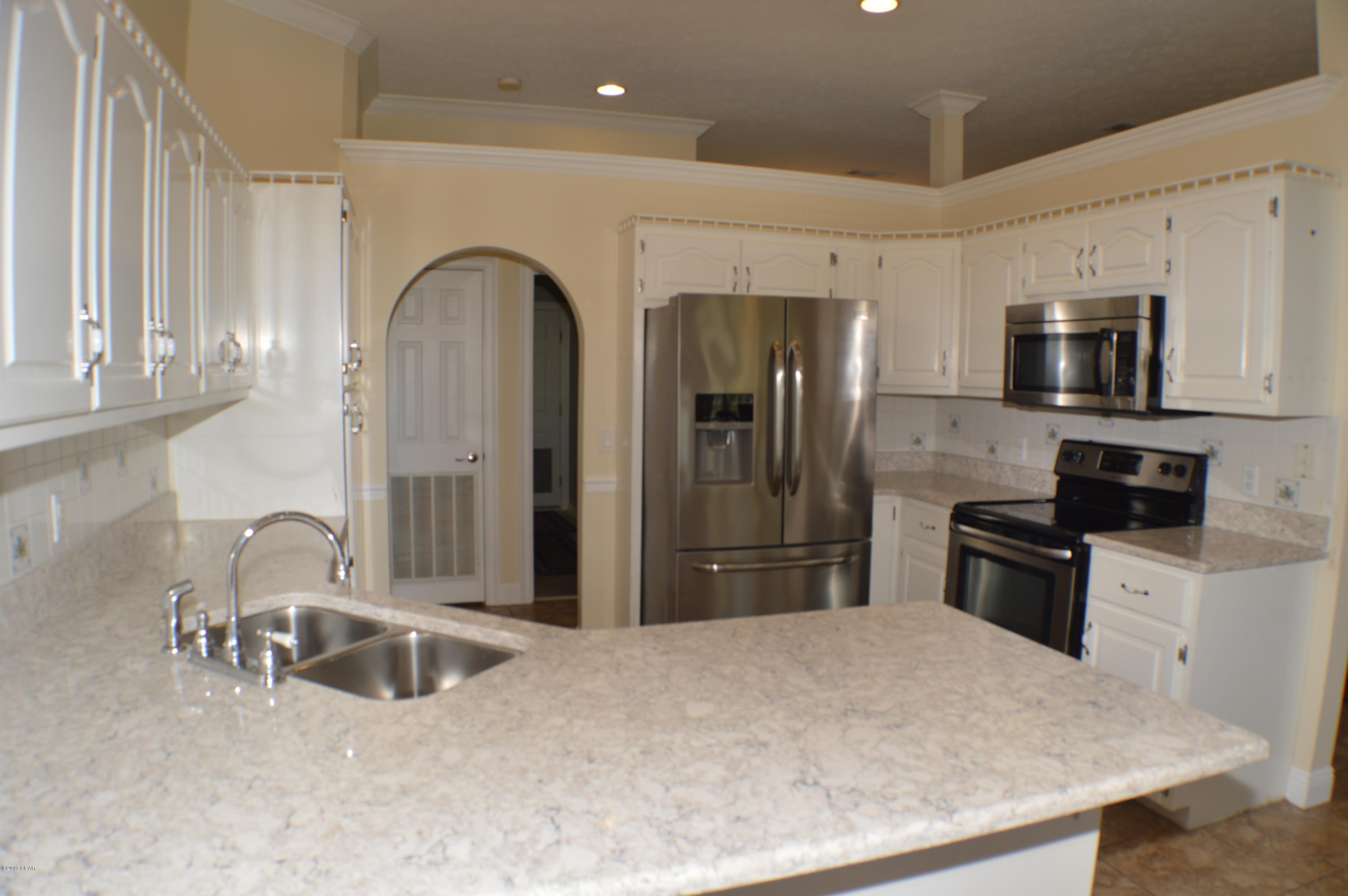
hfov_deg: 67.4
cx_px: 674
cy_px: 448
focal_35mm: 27
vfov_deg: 47.8
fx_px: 1010
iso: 100
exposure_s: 1/60
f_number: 6.3
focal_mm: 18
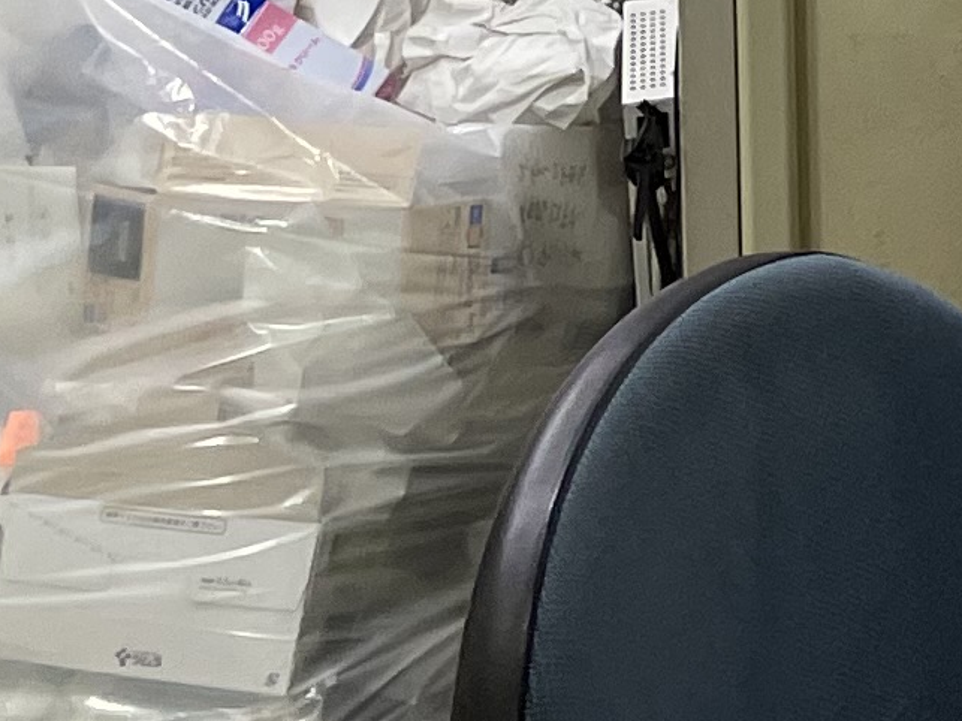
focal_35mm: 163
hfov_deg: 11.1
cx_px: 1885
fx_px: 4529
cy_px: -1315
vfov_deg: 8.0
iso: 100
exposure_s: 1/100
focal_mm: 4.2
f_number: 1.6
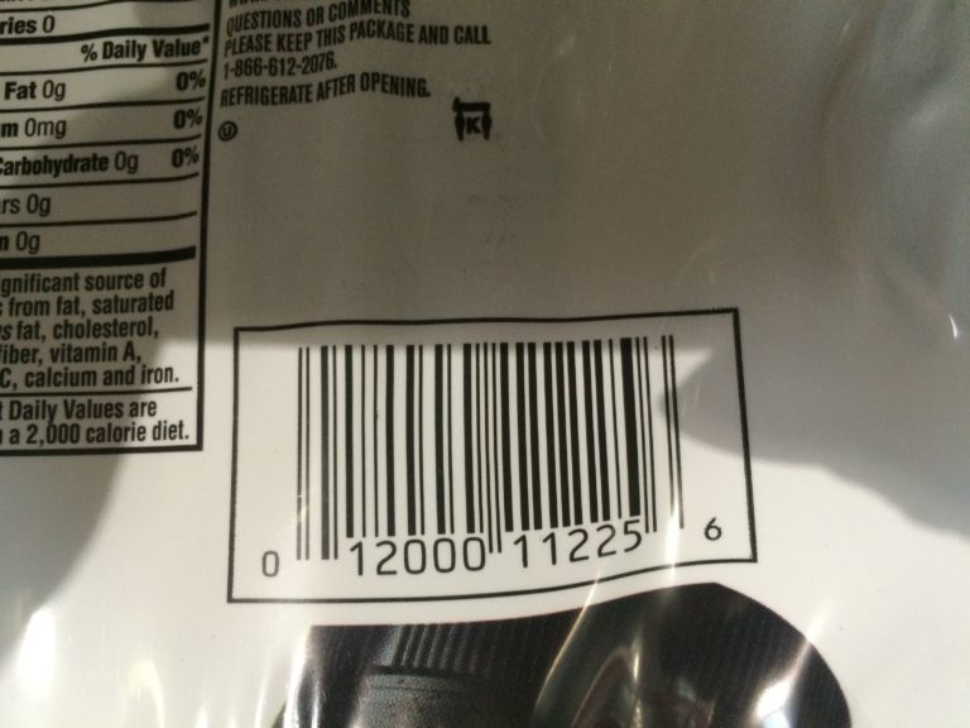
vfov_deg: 48.2
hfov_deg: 61.7
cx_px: 485
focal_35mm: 29
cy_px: 364
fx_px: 813
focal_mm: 4.15
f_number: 2.2
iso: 200
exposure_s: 1/30
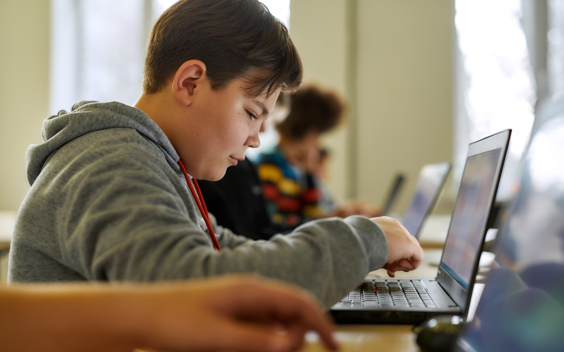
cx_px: 282
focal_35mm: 51
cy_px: 173
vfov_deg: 25.3
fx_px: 784
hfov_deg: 39.6
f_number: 2.2
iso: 400
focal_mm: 50
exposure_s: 1/80
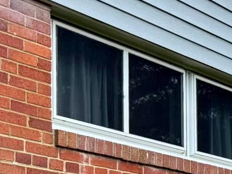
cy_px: 282
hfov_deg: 15.2
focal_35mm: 108
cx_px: 447
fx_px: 724
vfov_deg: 12.8
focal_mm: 6.76
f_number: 1.78
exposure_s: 1/1112
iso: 80
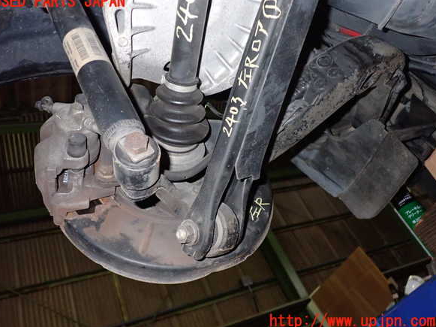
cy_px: 162
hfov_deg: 58.4
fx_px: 390
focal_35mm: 31
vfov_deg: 45.4
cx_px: 214
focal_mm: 5.4
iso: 800
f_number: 6.3
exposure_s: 1/30
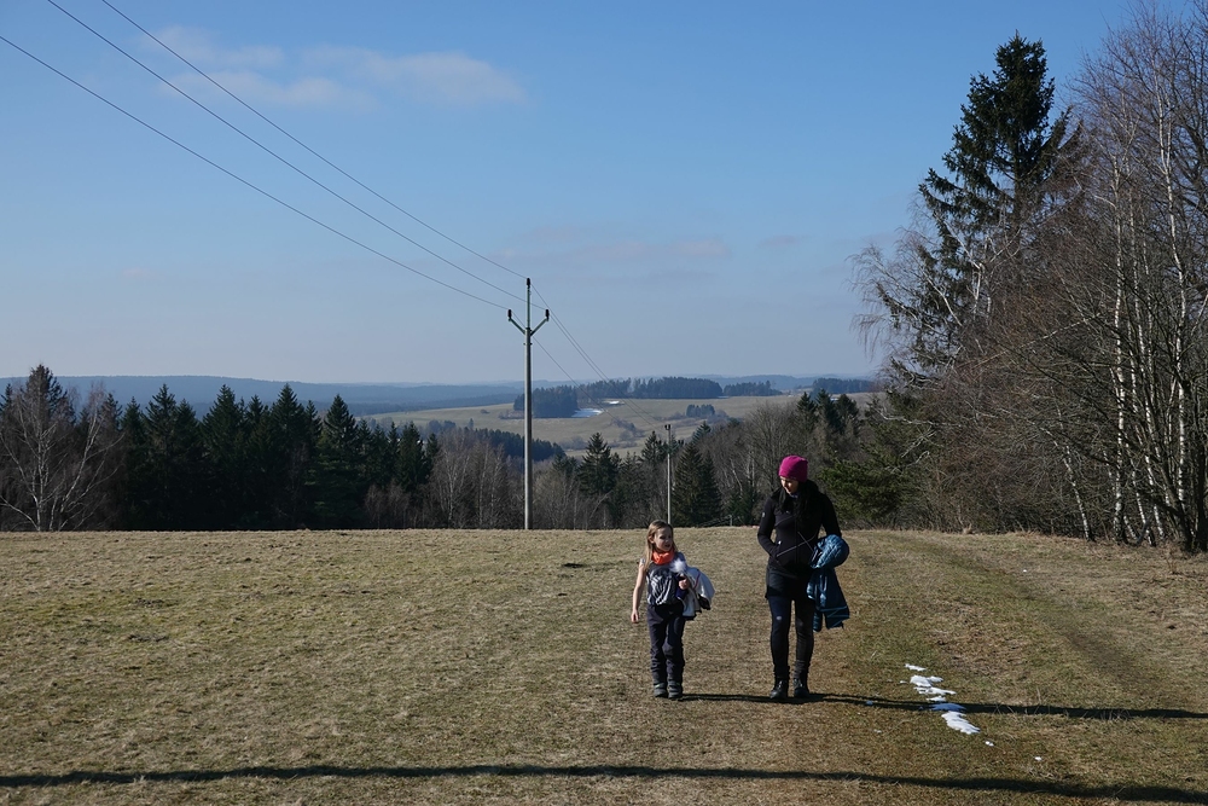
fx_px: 1644
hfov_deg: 40.3
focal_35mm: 49
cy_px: 403
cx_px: 604
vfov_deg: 27.5
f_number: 4
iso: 125
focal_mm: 18.63
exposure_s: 1/1250
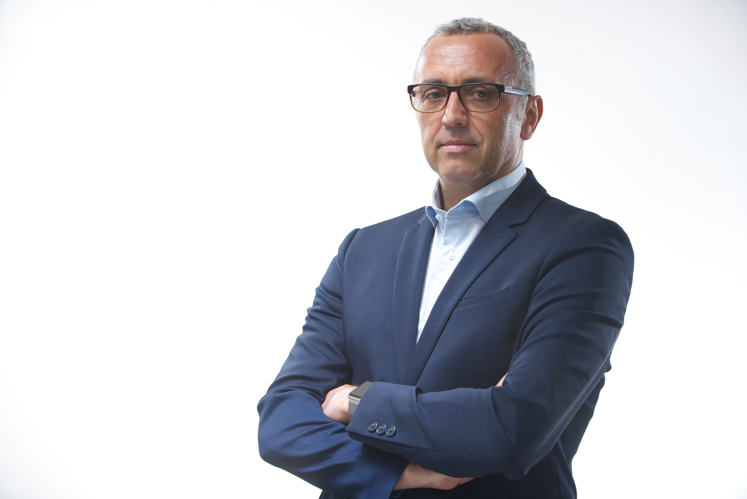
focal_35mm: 70
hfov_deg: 28.8
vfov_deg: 19.5
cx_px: 374
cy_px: 250
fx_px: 1453
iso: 63
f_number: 4.5
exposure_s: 1/200
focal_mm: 70
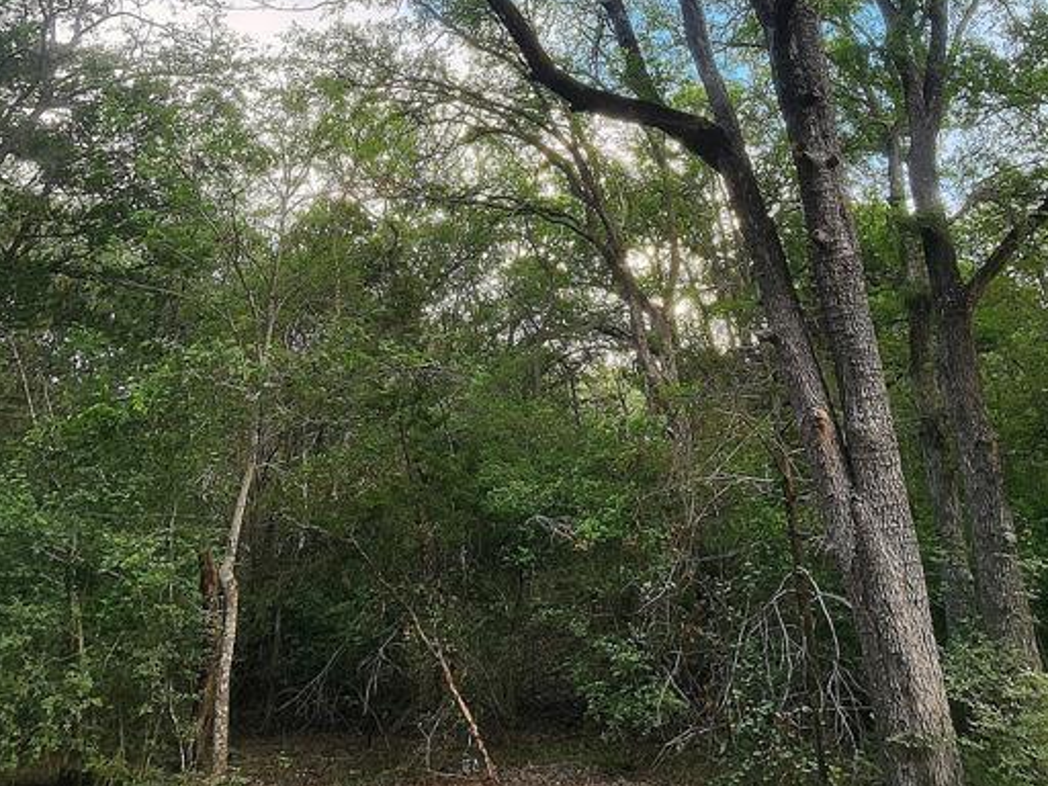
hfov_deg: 67.2
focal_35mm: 26
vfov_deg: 49.6
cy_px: 145
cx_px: 573
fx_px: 787
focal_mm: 2.2
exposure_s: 1/357
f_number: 2.2
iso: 50
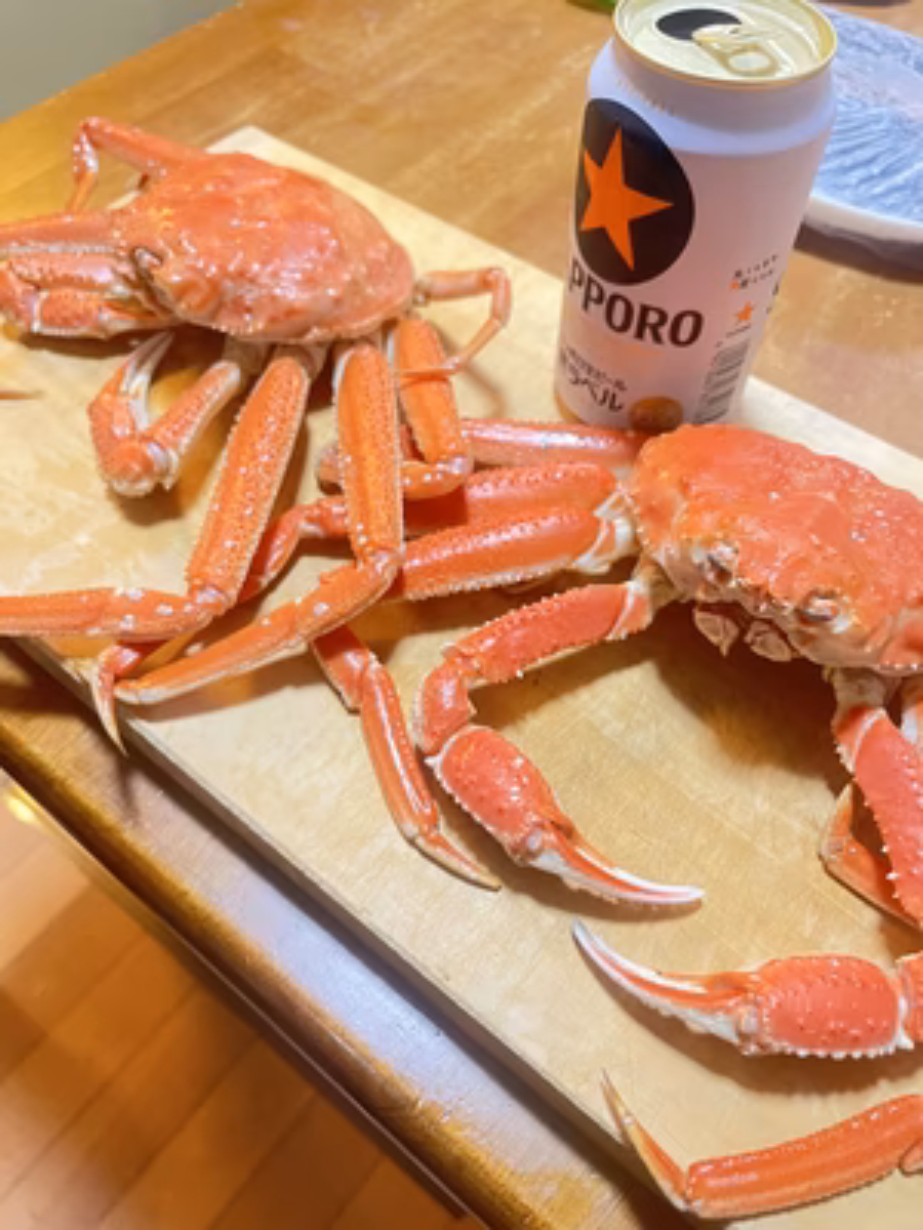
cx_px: 462
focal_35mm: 26
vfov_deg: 67.3
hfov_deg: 53.1
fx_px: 924
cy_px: 615
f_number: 1.6
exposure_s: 1/40
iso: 500
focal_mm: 5.1
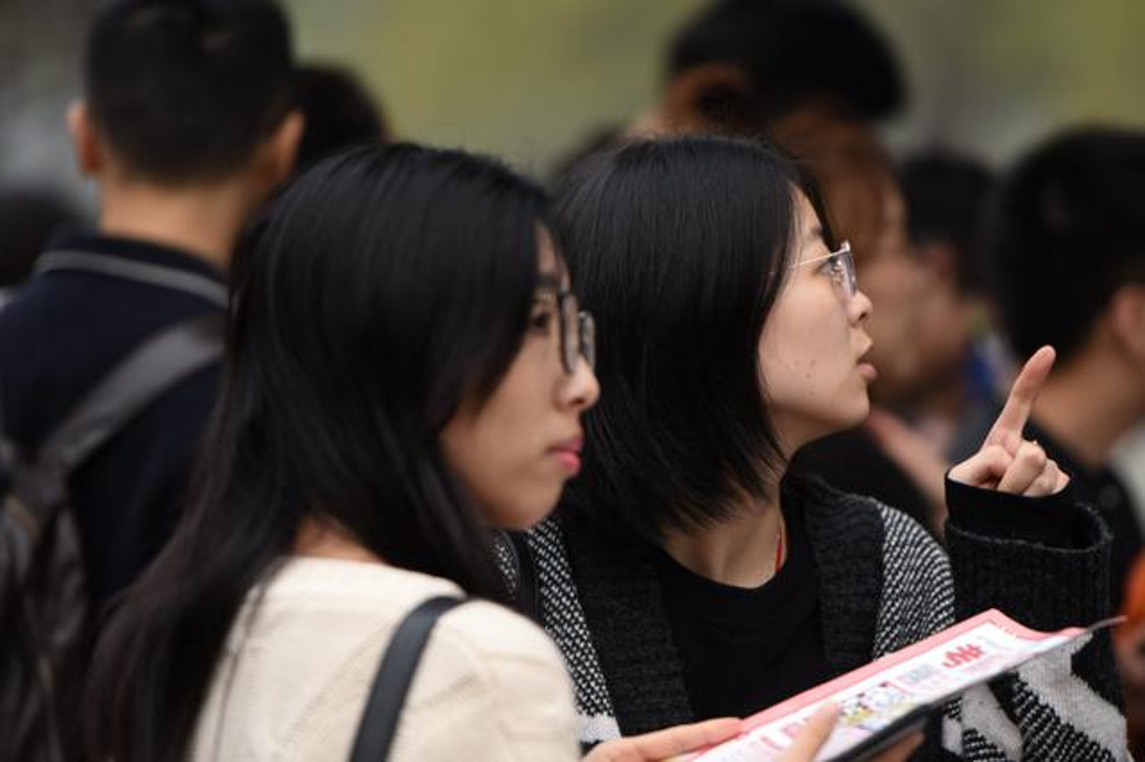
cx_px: 572
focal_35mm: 200
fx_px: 6358
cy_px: 381
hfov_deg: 10.3
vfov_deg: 6.9
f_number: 2.8
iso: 640
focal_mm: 200
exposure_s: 1/1250
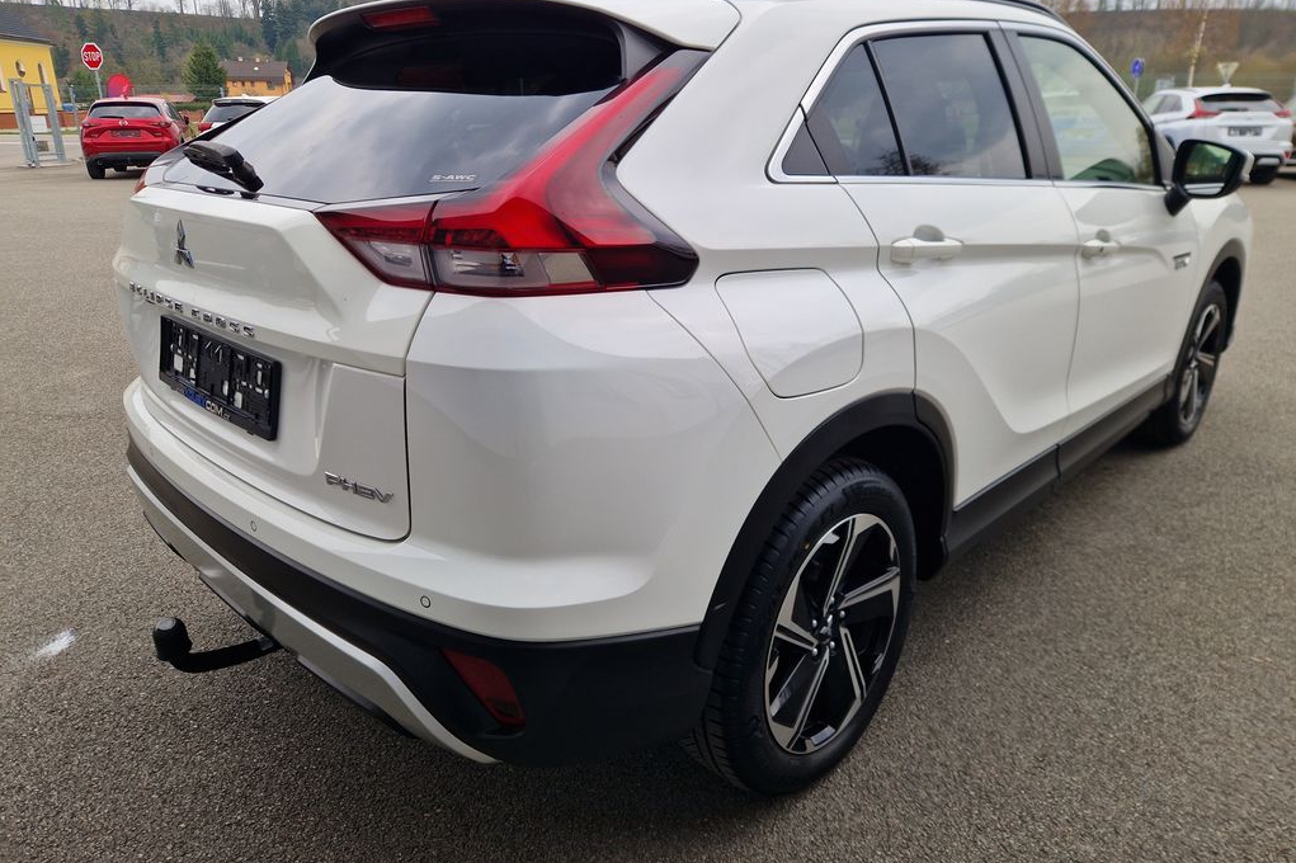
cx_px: 647
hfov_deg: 73.8
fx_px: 864
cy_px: 392
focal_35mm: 24
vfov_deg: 53.0
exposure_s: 1/2273
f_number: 1.8
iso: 50
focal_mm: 5.4
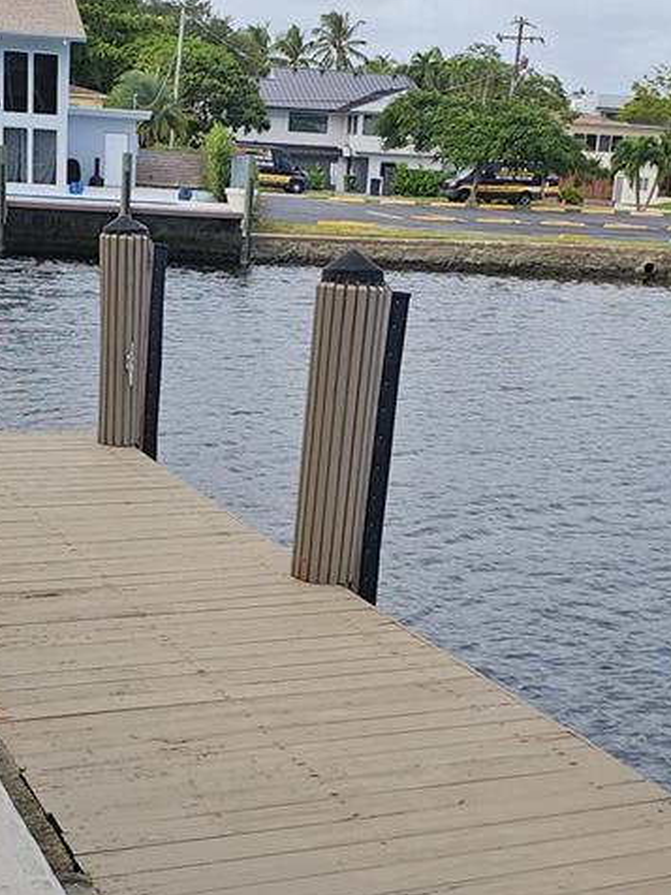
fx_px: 1499
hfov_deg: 25.2
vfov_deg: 32.9
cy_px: 602
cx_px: 261
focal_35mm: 58
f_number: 1.7
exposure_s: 1/781
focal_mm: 6.3
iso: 10
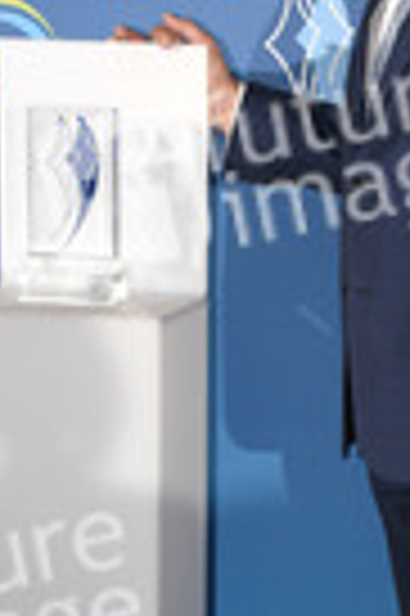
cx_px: 401
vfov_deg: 15.3
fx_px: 2295
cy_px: 396
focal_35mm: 134
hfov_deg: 10.1
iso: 2500
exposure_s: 1/80
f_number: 6.3
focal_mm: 46
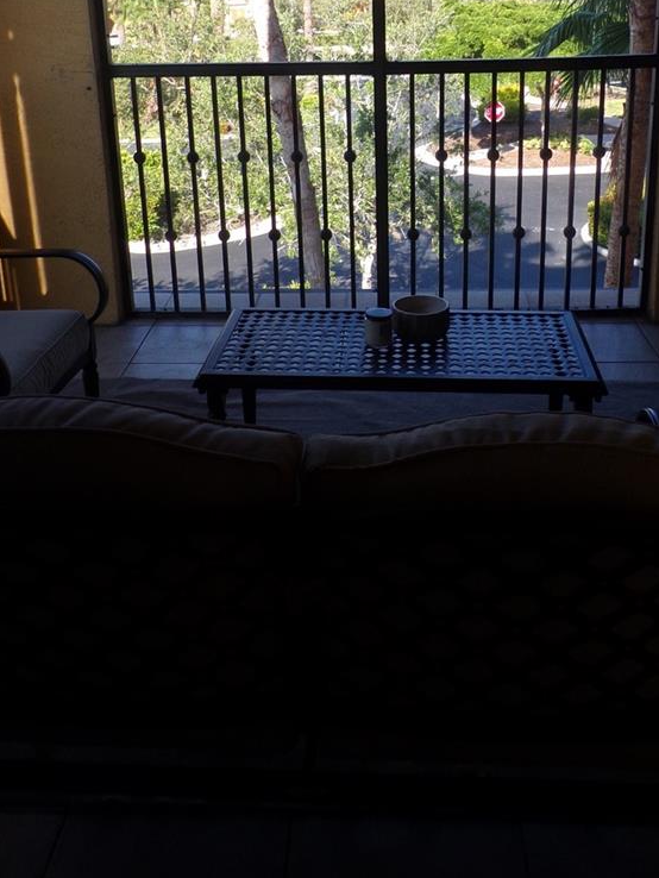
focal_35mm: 39
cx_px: 362
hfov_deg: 36.8
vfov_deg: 46.2
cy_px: 225
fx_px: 989
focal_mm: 4.3
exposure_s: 1/100
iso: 80
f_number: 4.3
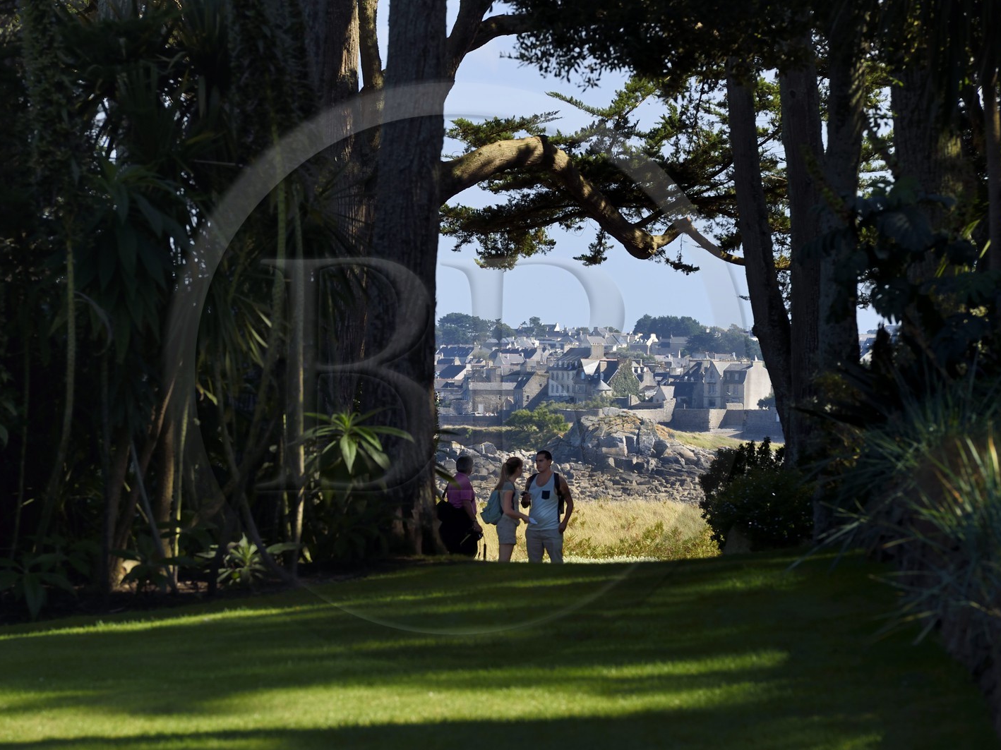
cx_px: 455
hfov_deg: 9.1
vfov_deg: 6.8
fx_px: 6274
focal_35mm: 217
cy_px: 375
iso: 200
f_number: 10
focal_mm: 200
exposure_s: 1/200
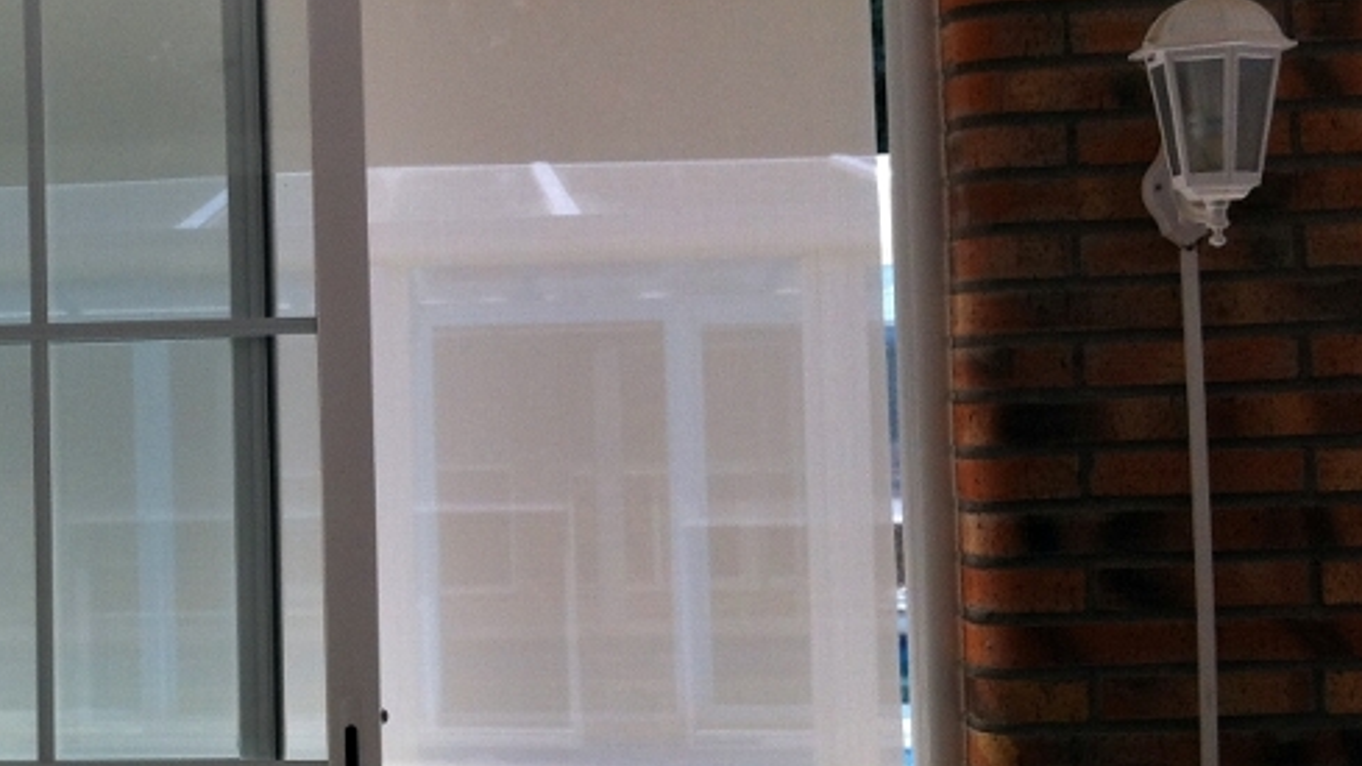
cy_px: 323
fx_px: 2528
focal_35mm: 70
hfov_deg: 28.9
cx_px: 117
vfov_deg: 17.2
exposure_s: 1/479
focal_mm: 3.85
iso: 80
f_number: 2.8
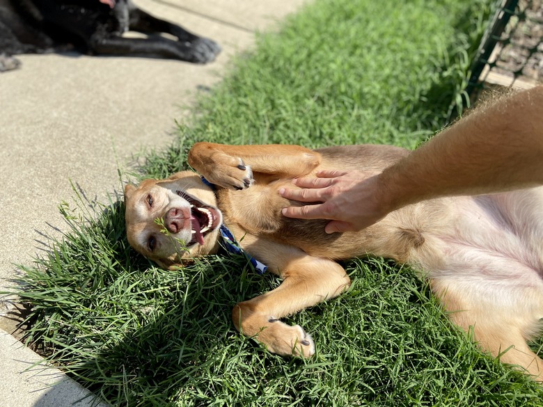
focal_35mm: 26
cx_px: 272
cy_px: 204
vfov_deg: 53.1
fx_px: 408
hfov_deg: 67.3
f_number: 1.8
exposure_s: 1/2577
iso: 32
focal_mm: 4.25
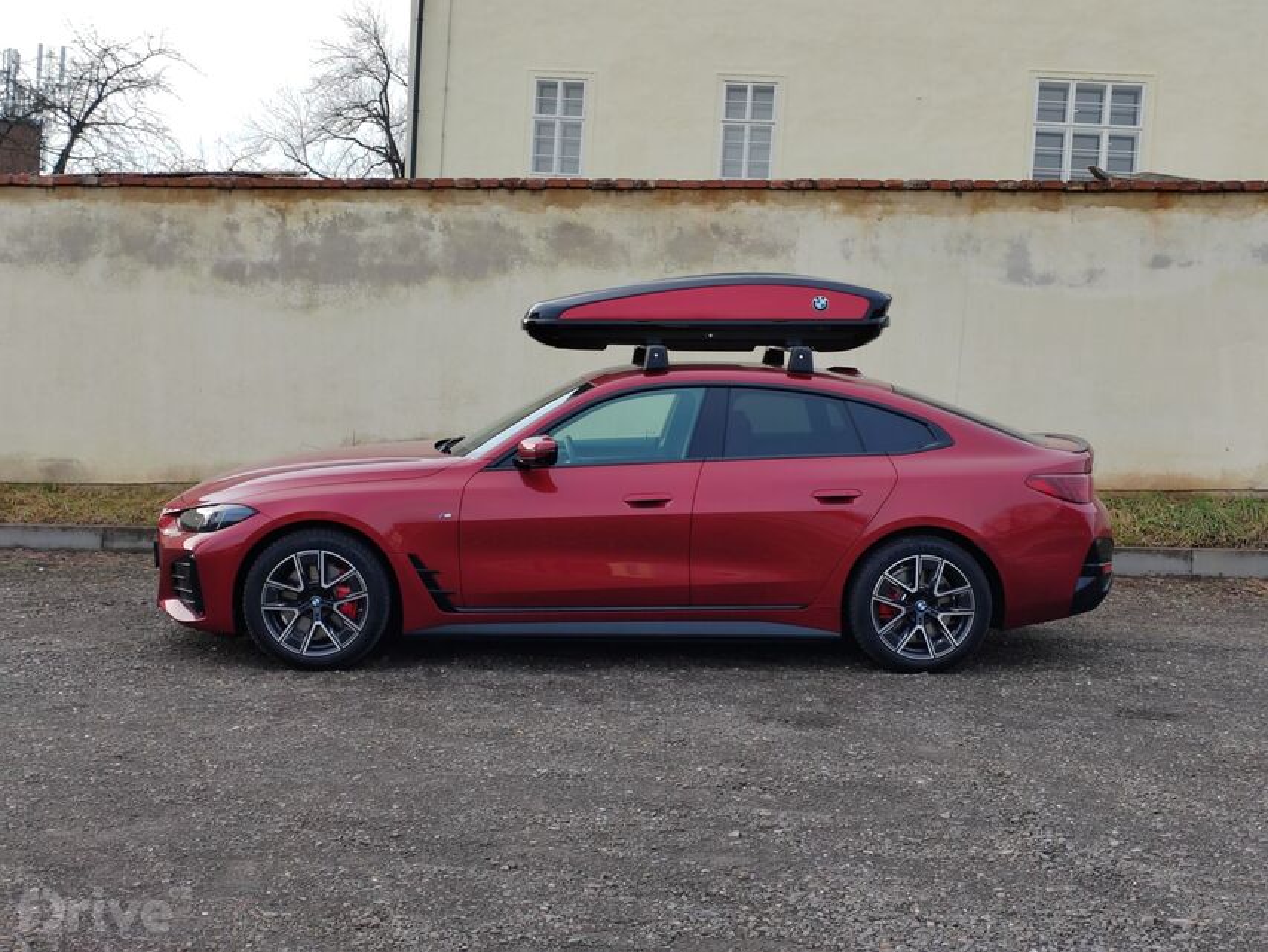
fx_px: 1979
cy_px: 476
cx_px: 634
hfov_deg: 35.5
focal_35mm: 54
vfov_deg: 27.0
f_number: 1.9
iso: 100
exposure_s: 1/570
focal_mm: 5.52
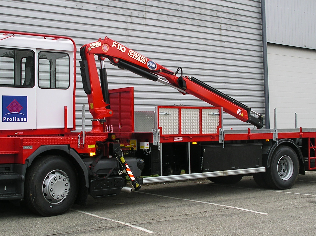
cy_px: 101
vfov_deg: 28.0
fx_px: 474
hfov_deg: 36.8
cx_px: 148
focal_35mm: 52
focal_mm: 7.8
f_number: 3.5
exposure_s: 1/242
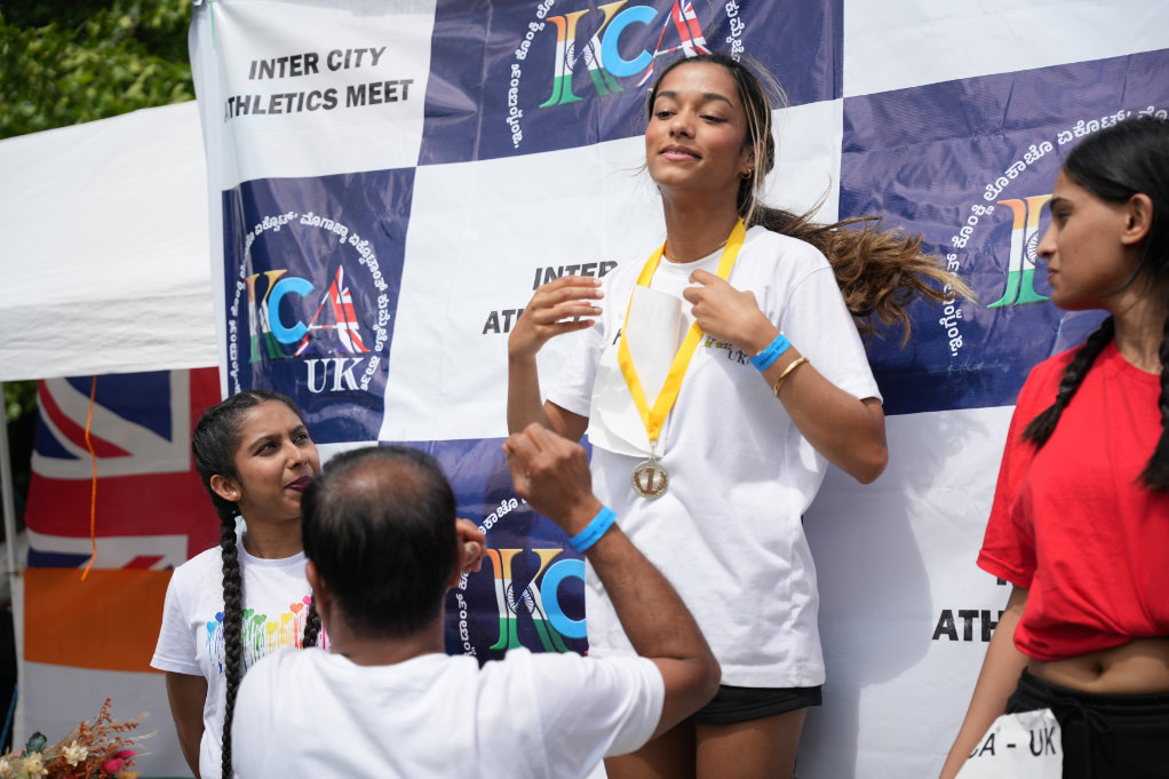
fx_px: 1636
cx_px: 584
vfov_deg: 26.8
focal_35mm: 50
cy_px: 390
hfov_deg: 39.3
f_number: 2.8
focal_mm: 50.4
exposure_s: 1/5000
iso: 250
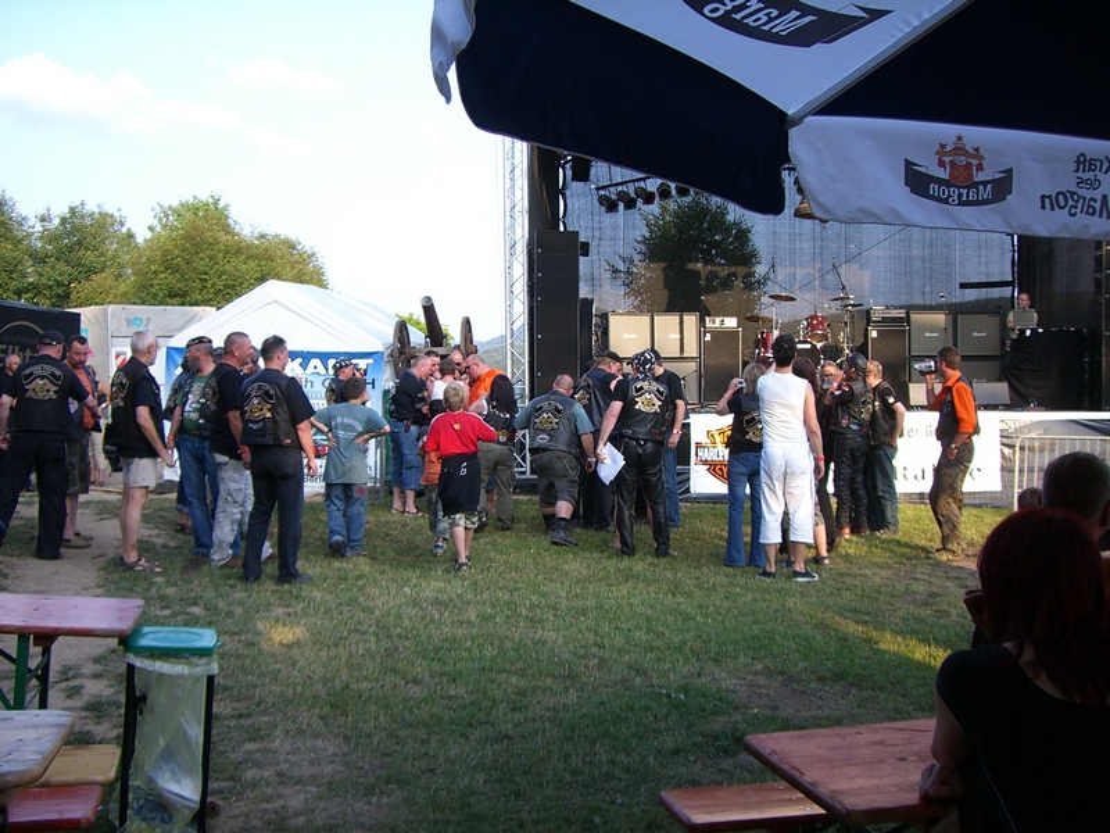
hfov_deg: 49.0
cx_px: 555
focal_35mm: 38
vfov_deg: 37.7
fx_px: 1219
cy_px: 416
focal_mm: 6.2
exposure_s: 1/250
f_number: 2.7
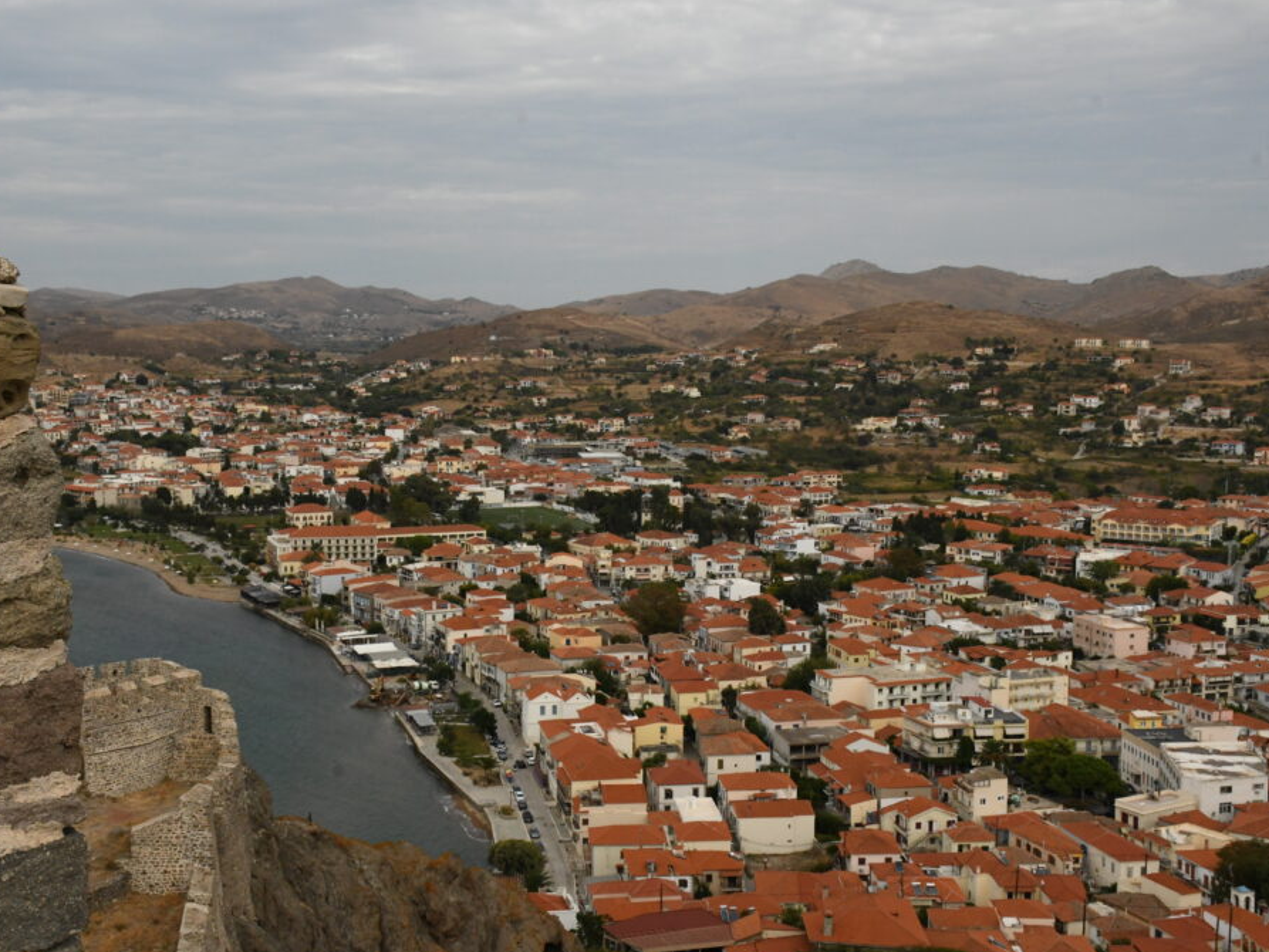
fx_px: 1577
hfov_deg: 43.8
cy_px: 481
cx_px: 574
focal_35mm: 43
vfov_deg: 33.6
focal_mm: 26
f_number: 16
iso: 1600
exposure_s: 1/1250
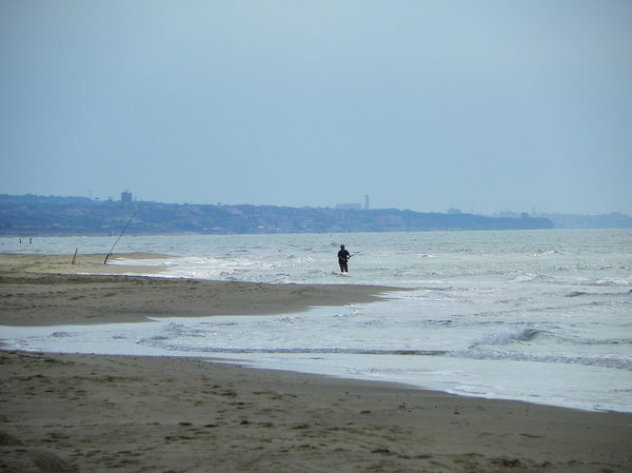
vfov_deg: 3.5
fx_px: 7753
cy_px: 236
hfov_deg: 4.7
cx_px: 316
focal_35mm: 425
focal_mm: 75.7
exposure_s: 1/640
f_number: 5.6
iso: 64
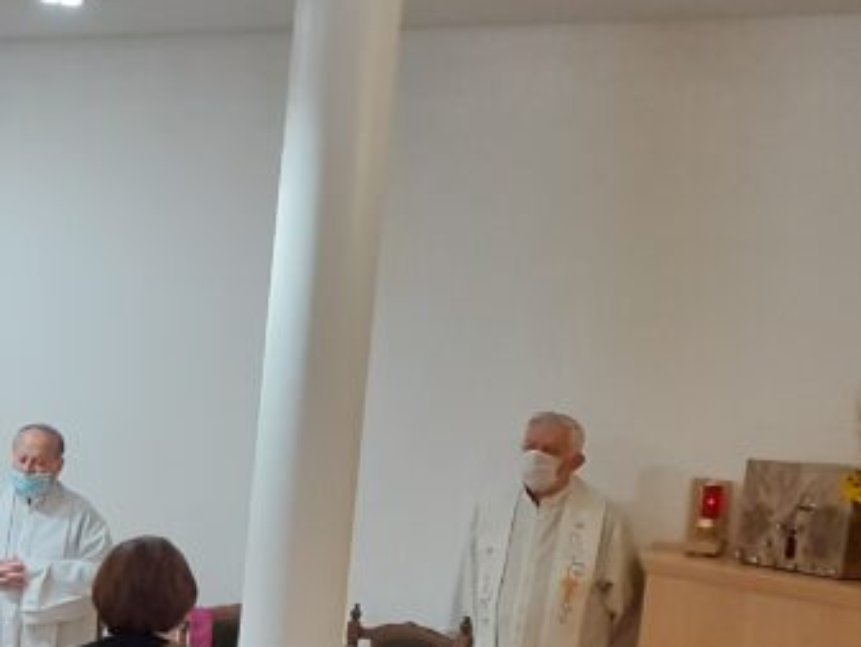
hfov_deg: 20.7
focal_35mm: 82
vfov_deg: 17.6
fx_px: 2040
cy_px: 644
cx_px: -388
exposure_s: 1/50
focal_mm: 3.6
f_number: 1.9
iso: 125
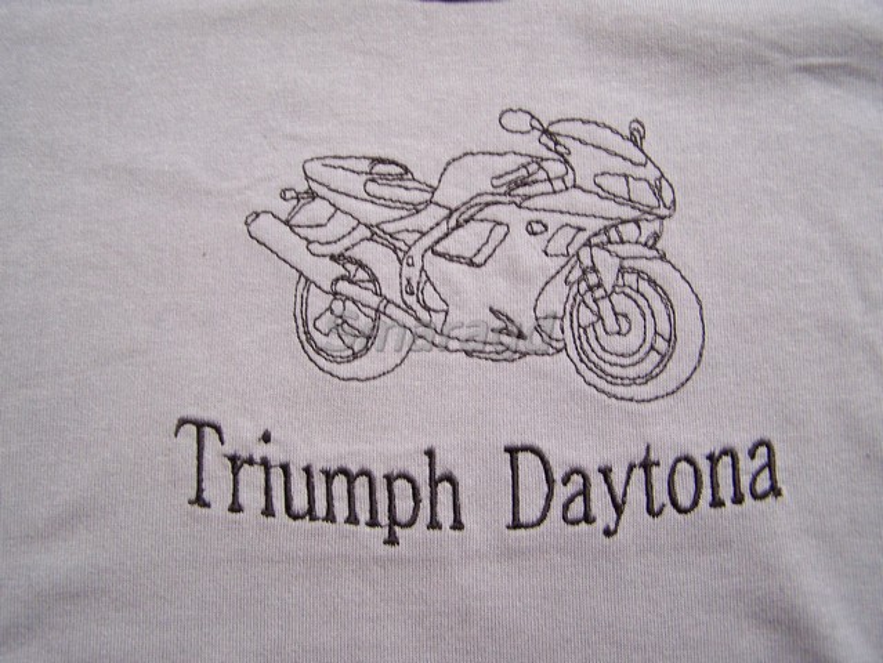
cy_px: 332
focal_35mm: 38
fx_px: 970
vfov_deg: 37.8
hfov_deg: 49.0
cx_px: 442
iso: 160
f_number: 2.8
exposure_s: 1/15
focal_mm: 6.3
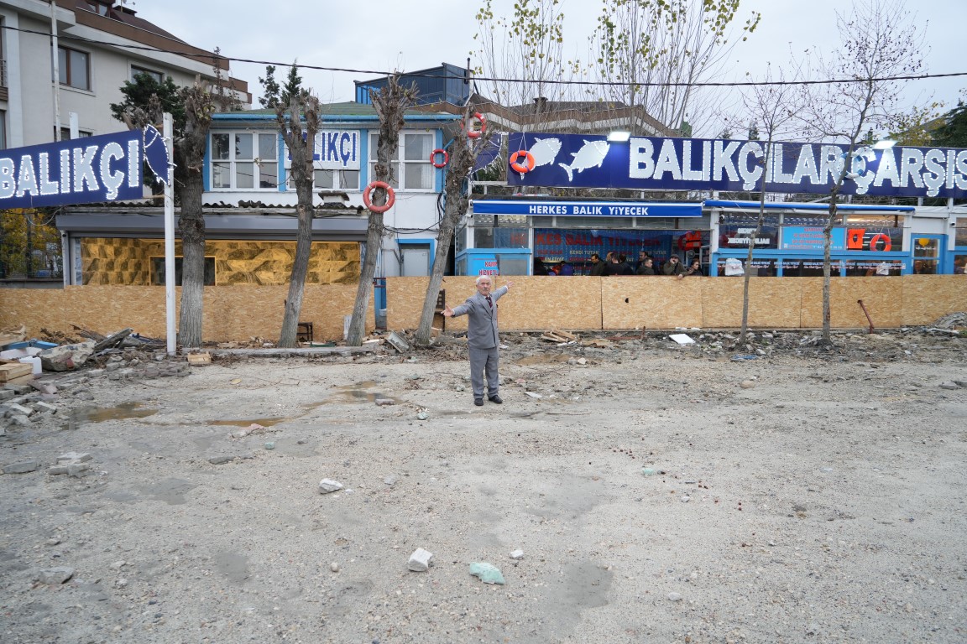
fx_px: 645
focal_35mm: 24
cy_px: 322
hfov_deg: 73.7
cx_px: 484
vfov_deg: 53.1
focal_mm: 24
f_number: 4
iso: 320
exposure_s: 1/250
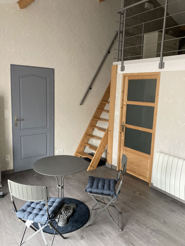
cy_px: 123
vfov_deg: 63.4
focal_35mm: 28
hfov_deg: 49.7
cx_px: 92
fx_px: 200
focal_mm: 3.99
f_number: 1.8
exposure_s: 1/60
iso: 250
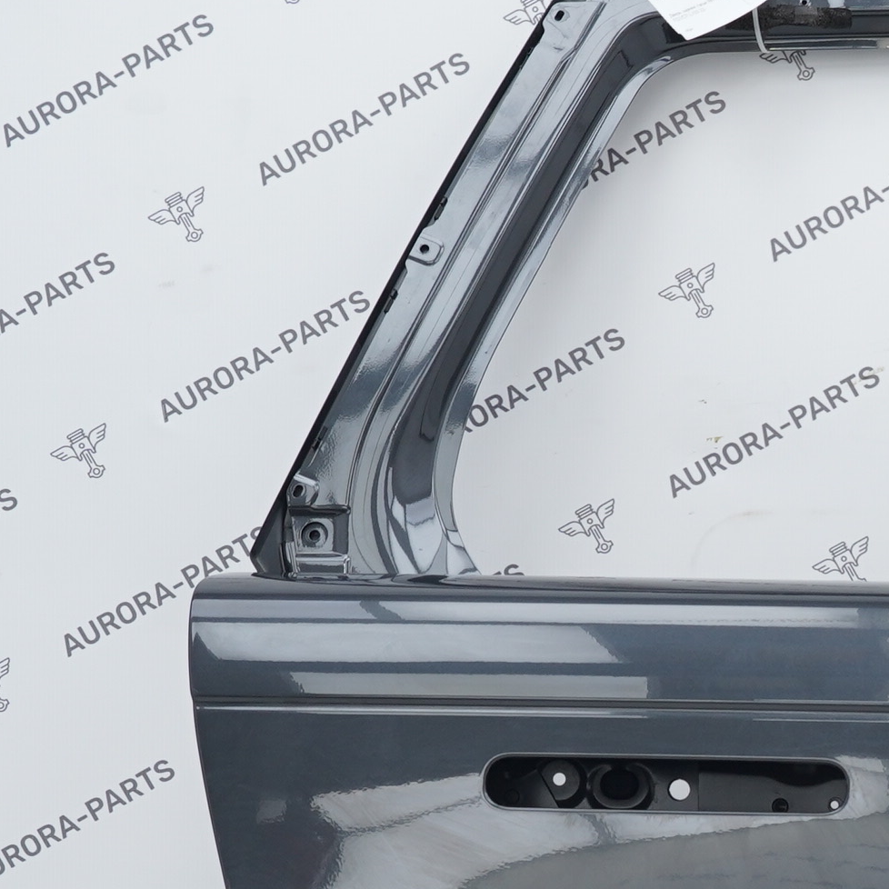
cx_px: 1138
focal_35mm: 106
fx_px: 3080
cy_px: 853
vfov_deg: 16.2
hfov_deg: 15.7
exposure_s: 1/125
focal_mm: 31
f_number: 6.3
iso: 640
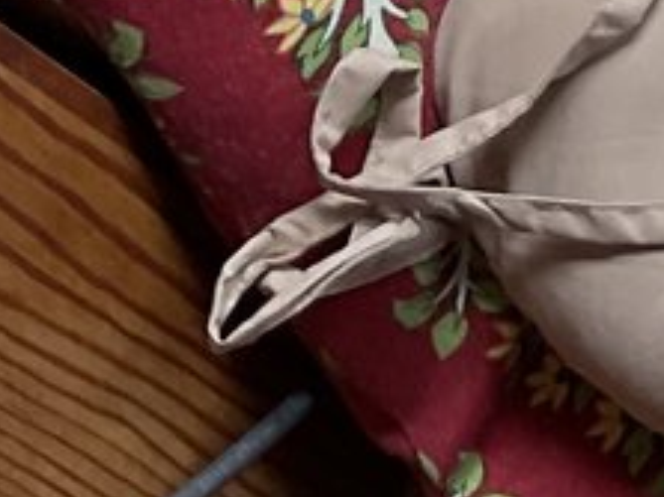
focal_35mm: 197
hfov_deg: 8.3
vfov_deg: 7.3
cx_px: 2095
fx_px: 3777
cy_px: -451
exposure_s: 1/120
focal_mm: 3
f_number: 1.8
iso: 20
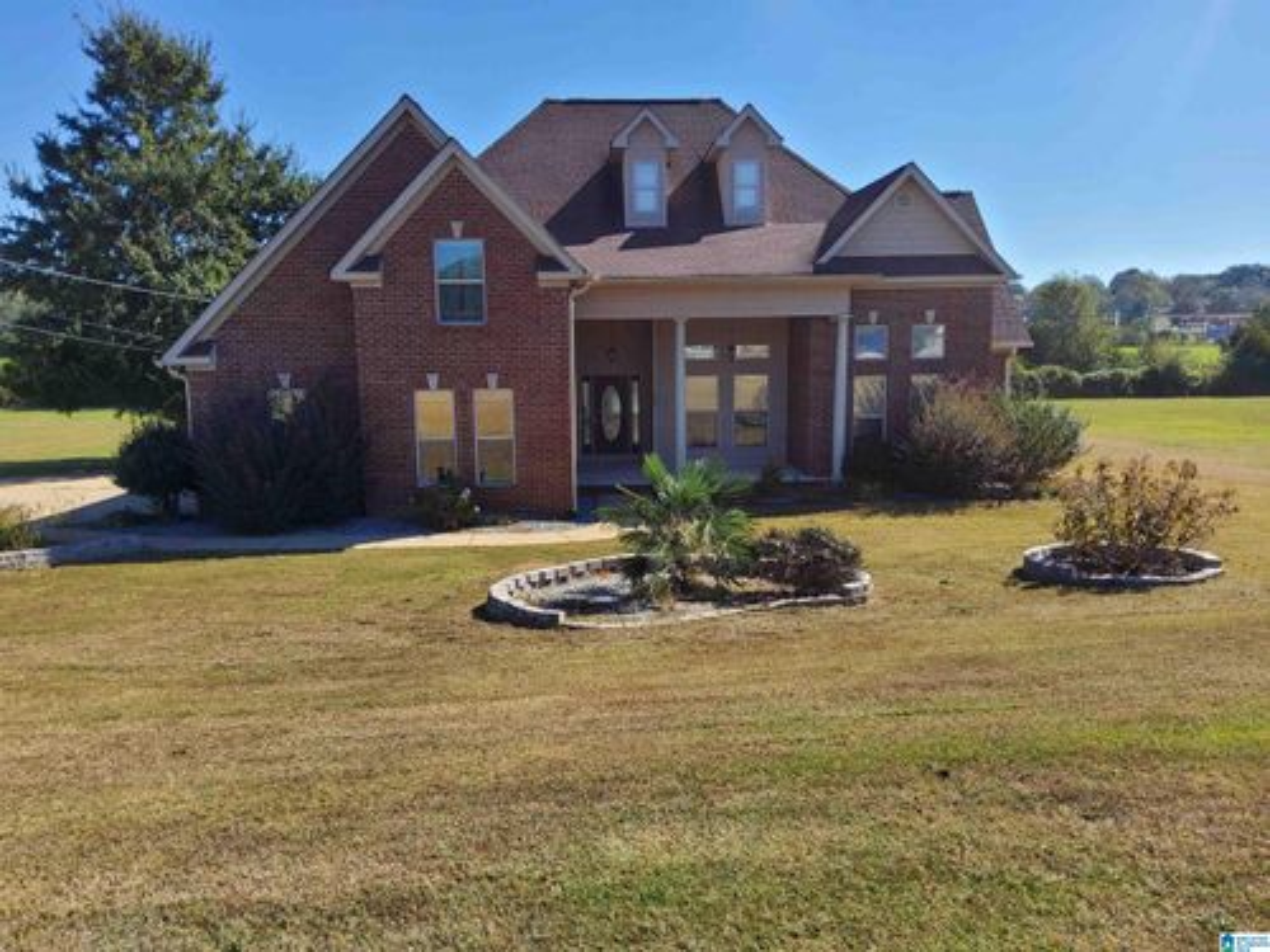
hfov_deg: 67.3
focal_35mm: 26
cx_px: 635
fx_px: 954
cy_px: 476
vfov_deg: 53.1
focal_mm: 3.08
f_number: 2
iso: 50
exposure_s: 1/917
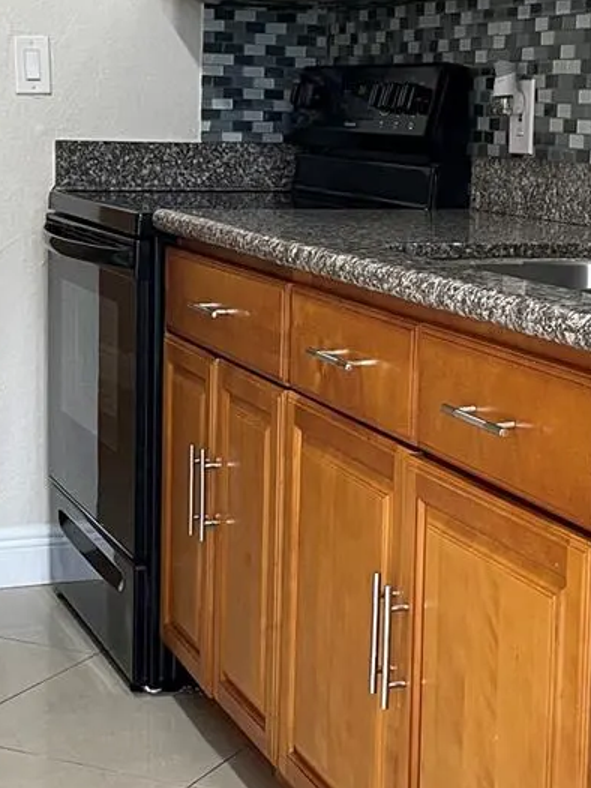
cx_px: 320
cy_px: 393
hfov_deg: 19.4
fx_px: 1729
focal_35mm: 76
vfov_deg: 25.7
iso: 125
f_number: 1.6
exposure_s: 1/60
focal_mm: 4.2
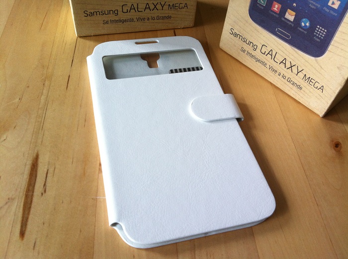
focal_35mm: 35
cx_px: 174
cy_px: 130
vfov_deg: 40.6
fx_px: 351
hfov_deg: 52.7
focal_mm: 3.85
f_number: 2.8
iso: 80
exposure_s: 1/40
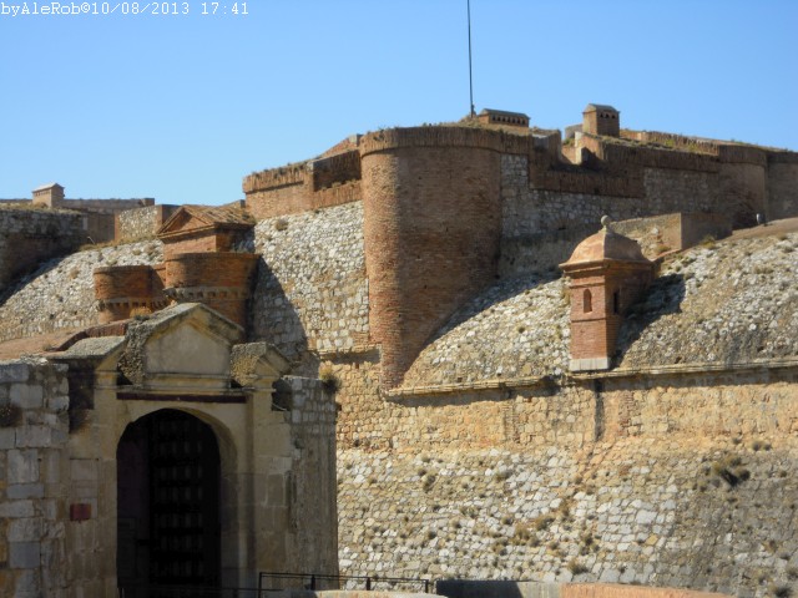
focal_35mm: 87
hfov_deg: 22.5
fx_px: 2006
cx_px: 399
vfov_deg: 17.0
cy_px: 299
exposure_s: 1/400
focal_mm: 15.5
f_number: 4.9
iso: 100
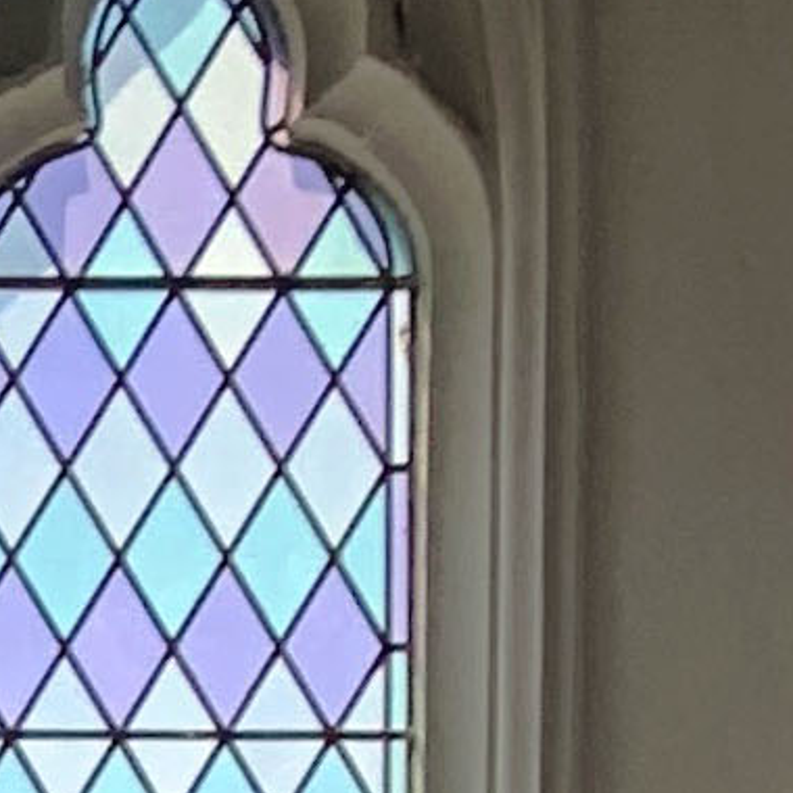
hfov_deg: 6.3
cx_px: -1909
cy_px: 3460
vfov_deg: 5.8
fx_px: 6324
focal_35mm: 244
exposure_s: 1/488
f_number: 1.8
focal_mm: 4.25
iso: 25
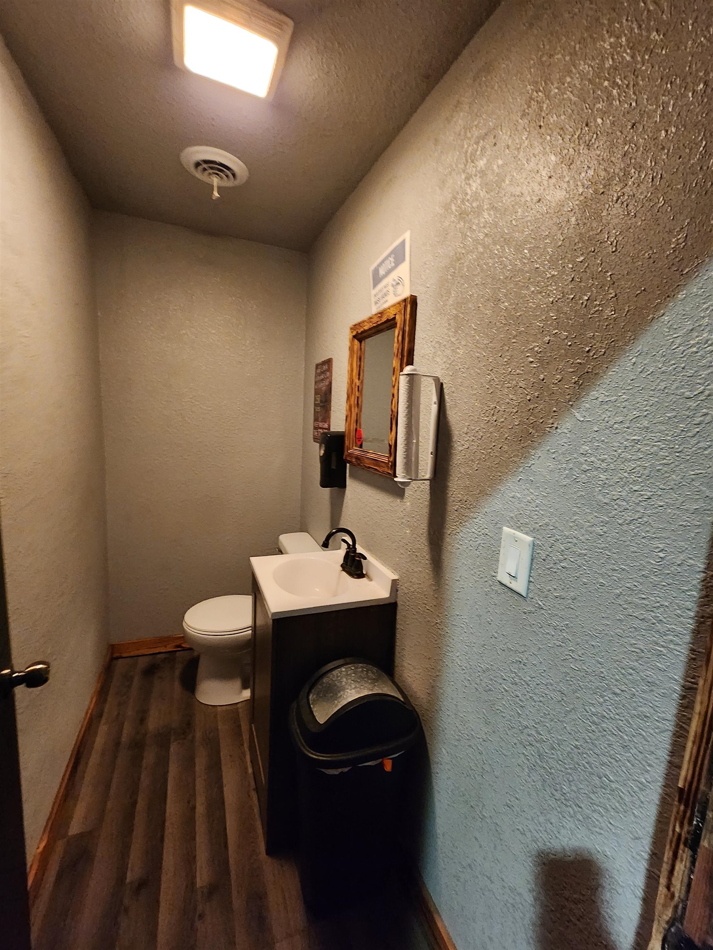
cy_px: 475
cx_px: 356
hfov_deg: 89.9
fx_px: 357
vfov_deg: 106.2
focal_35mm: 13
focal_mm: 2.2
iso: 800
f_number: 2.2
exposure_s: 1/24
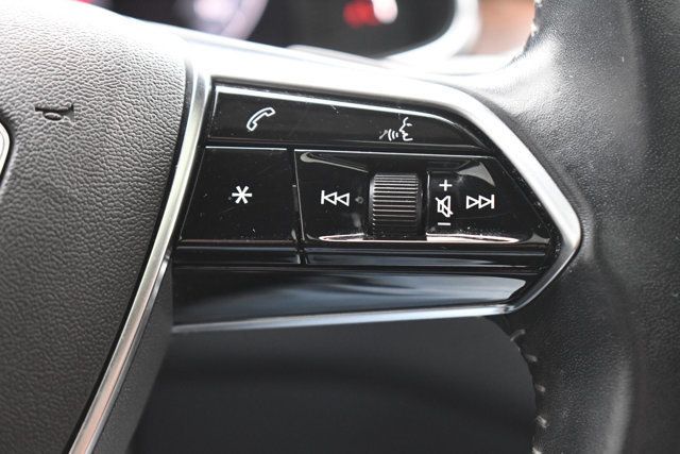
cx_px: 340
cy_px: 227
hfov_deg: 24.8
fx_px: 1549
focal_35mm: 82
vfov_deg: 16.7
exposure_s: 1/125
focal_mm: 55
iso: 2200
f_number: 5.6
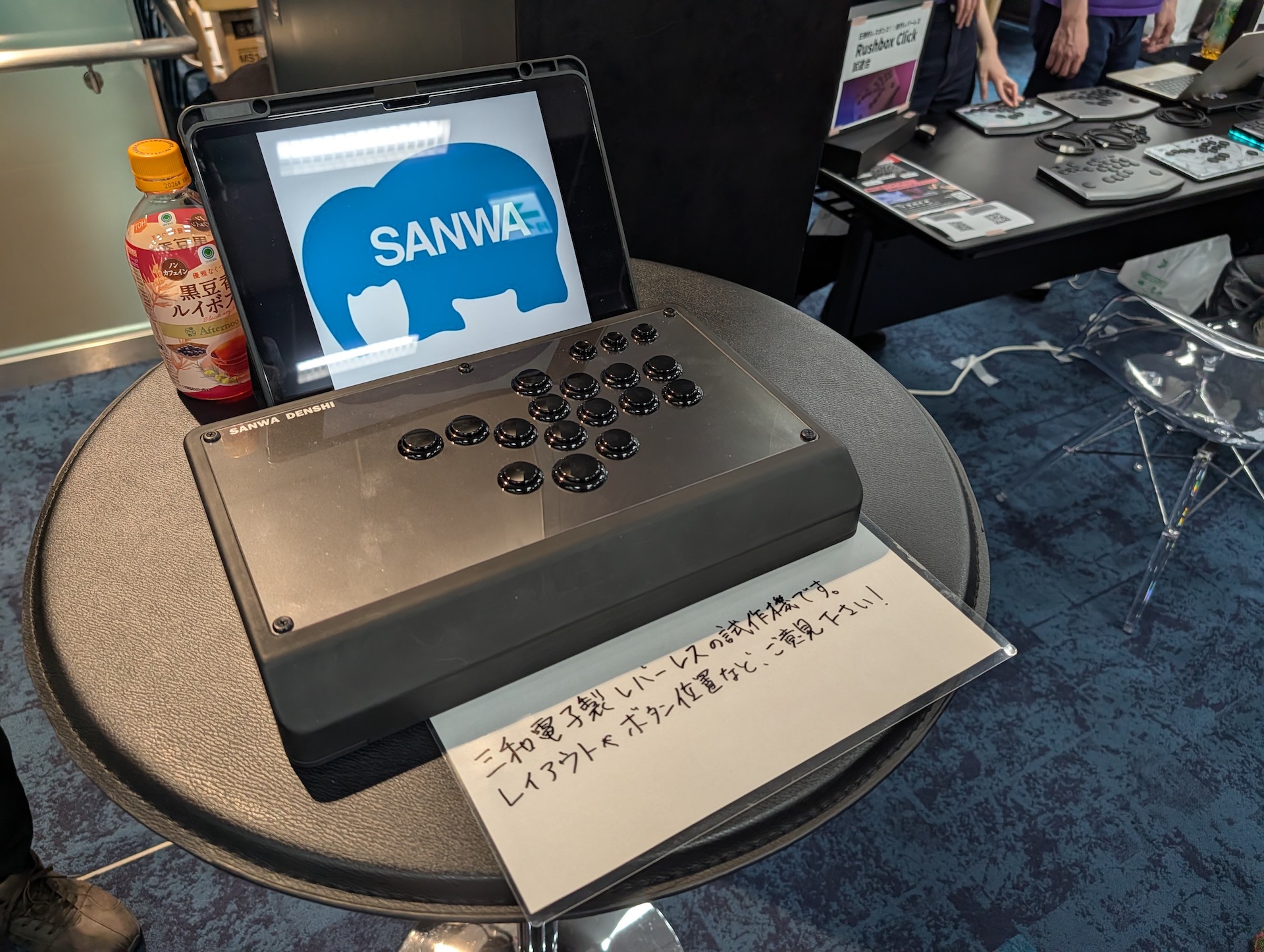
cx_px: 632
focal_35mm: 24
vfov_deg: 56.9
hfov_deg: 71.5
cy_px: 476
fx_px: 878
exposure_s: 1/411
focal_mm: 6.9
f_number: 1.68
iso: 555
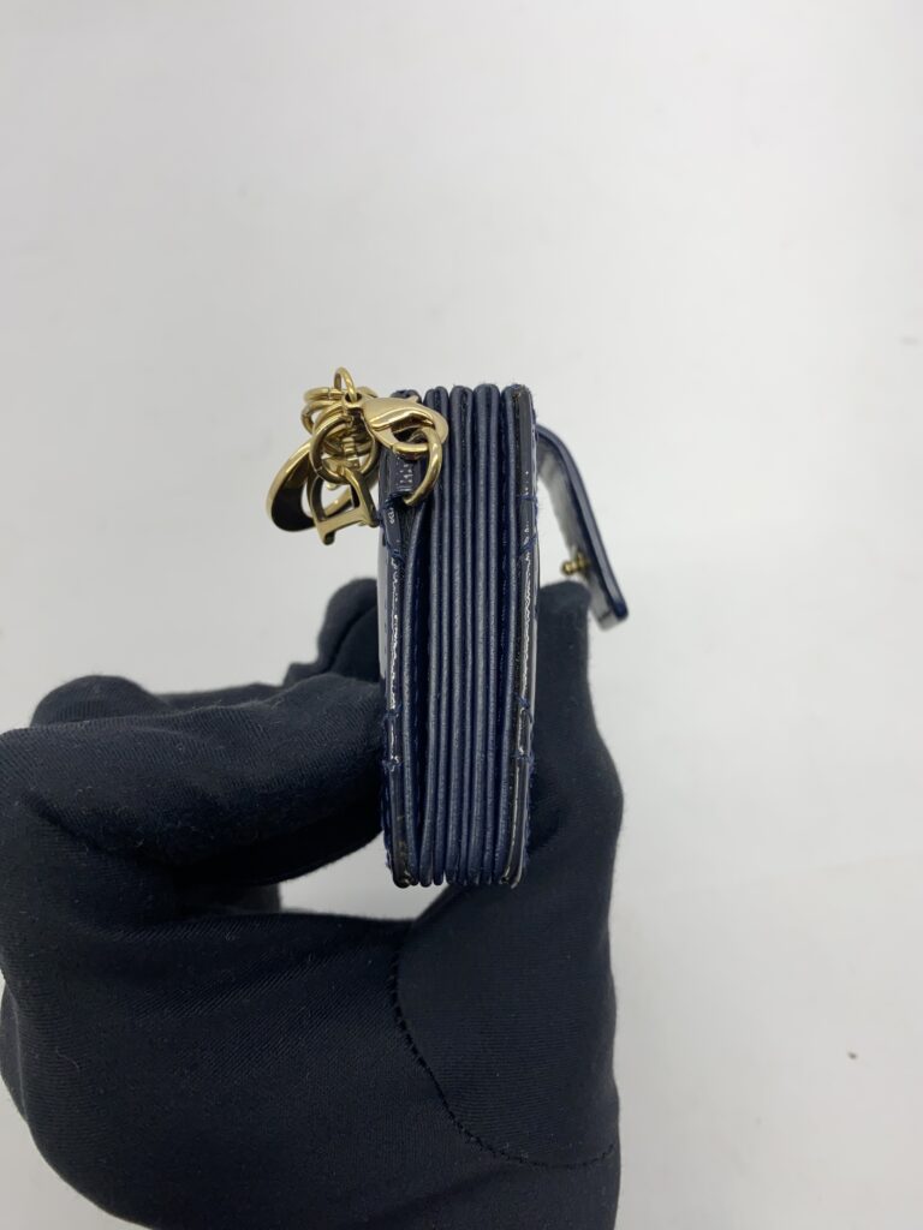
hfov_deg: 54.9
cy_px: 615
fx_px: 889
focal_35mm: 25
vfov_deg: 69.4
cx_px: 462
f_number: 1.8
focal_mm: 4.25
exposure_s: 1/171
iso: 32
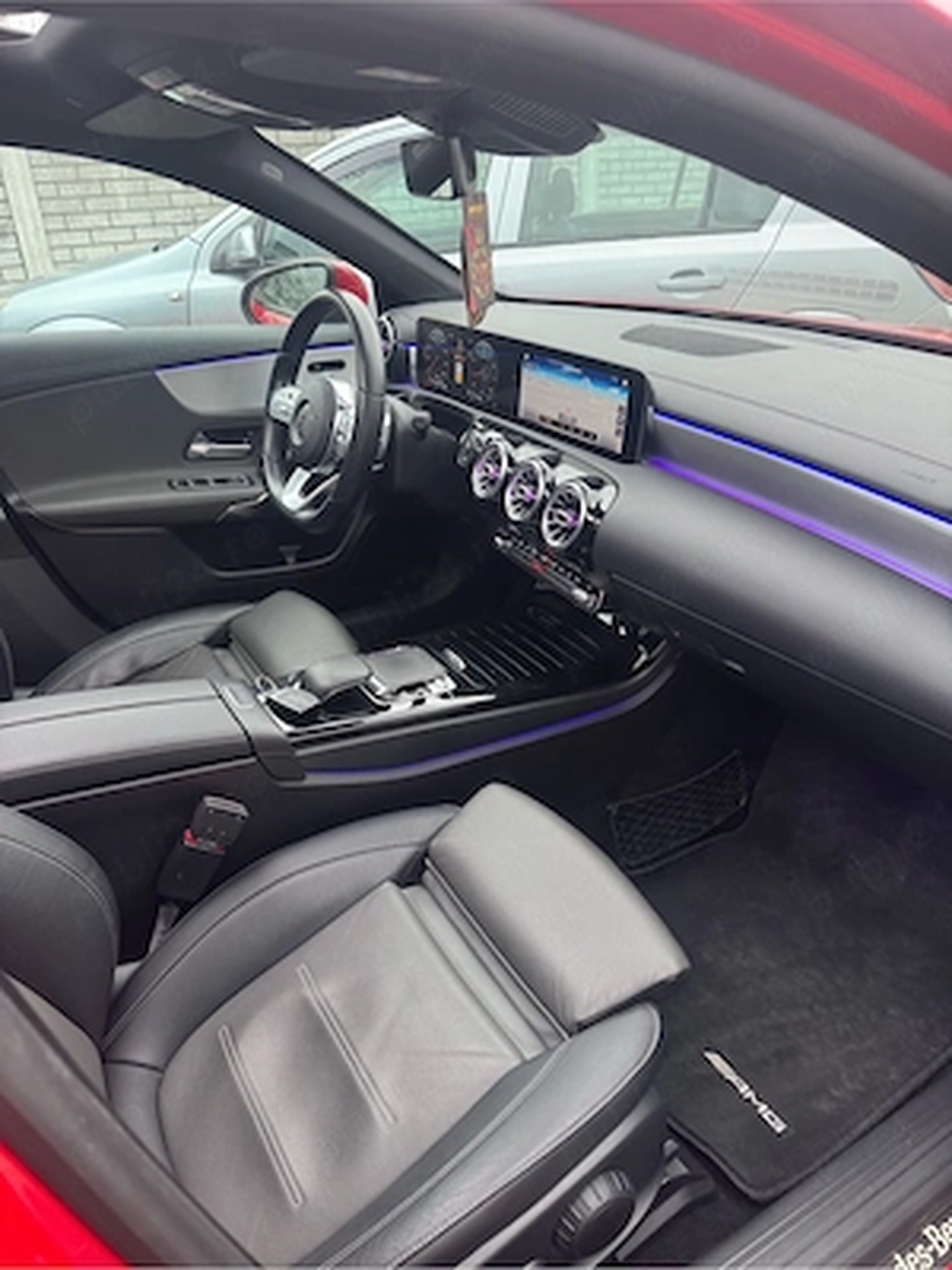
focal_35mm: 24
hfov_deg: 56.8
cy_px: 635
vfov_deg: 71.6
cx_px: 476
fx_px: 880
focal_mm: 6.76
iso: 250
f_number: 1.78
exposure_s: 1/59
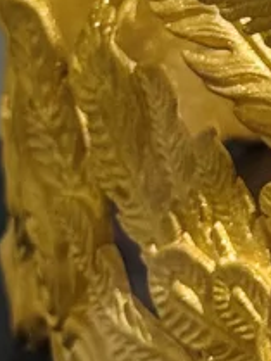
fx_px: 3452
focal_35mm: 331
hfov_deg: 4.4
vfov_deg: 5.9
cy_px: -295
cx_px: 765
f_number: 1.78
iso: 100
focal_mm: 6.76
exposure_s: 1/91
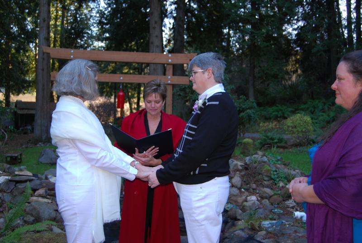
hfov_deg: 49.5
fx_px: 393
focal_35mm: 39
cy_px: 122
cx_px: 181
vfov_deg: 34.3
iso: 200
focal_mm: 26
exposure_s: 1/60
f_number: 4.2
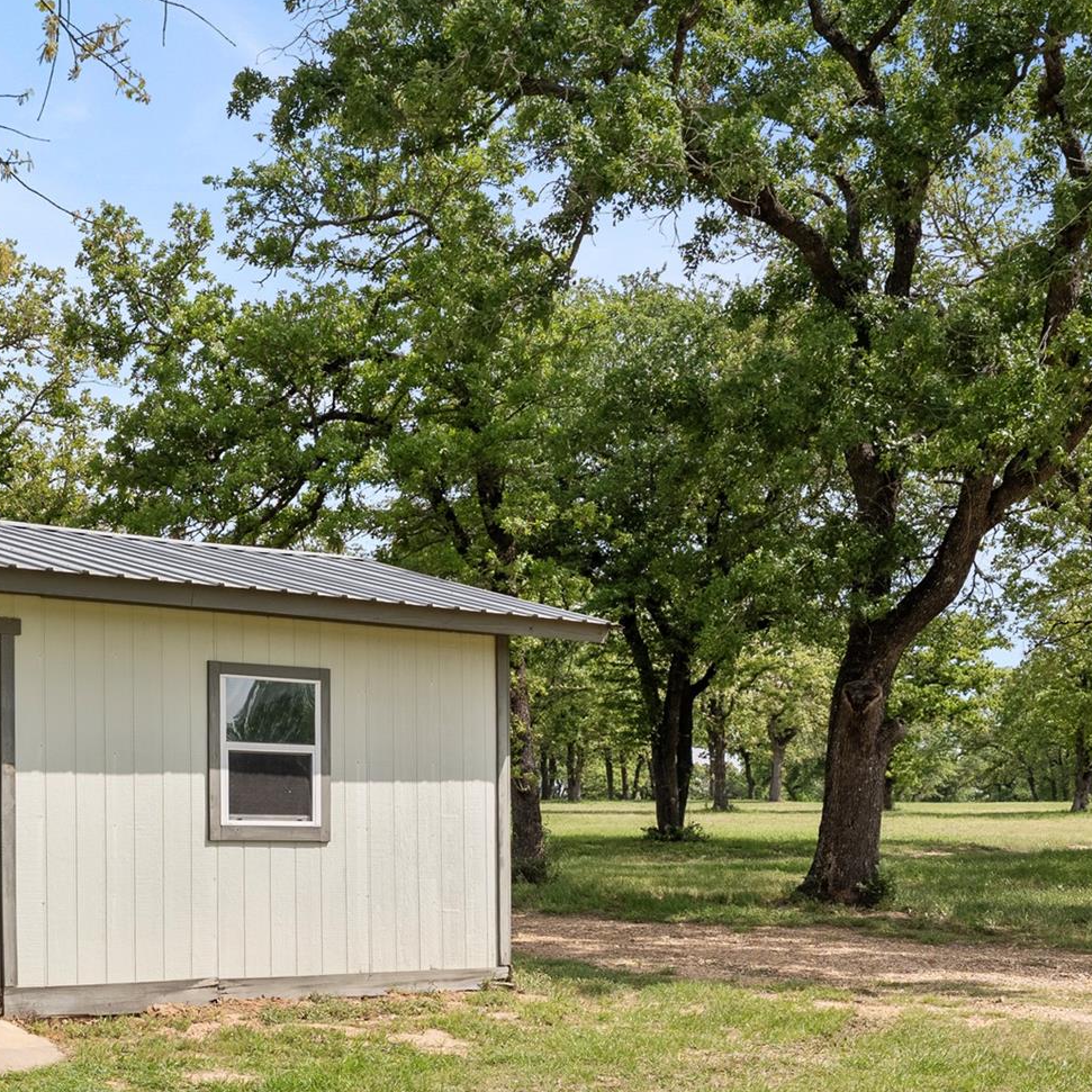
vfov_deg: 32.7
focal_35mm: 52
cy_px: 655
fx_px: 1856
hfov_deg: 30.6
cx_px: 22
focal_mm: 29
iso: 250
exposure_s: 1/200
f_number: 8
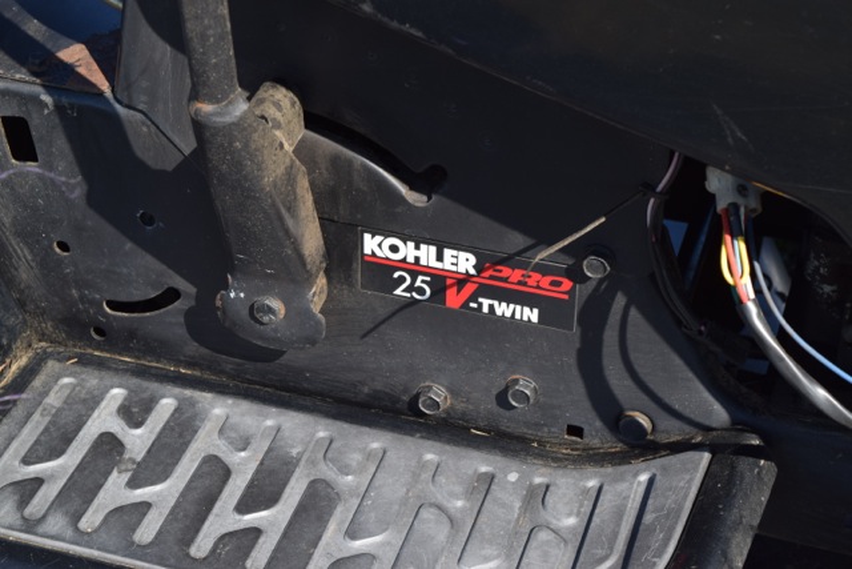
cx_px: 426
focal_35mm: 82
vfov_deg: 16.6
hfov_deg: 24.6
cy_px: 284
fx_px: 1953
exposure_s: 1/250
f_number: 8
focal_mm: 55
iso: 200
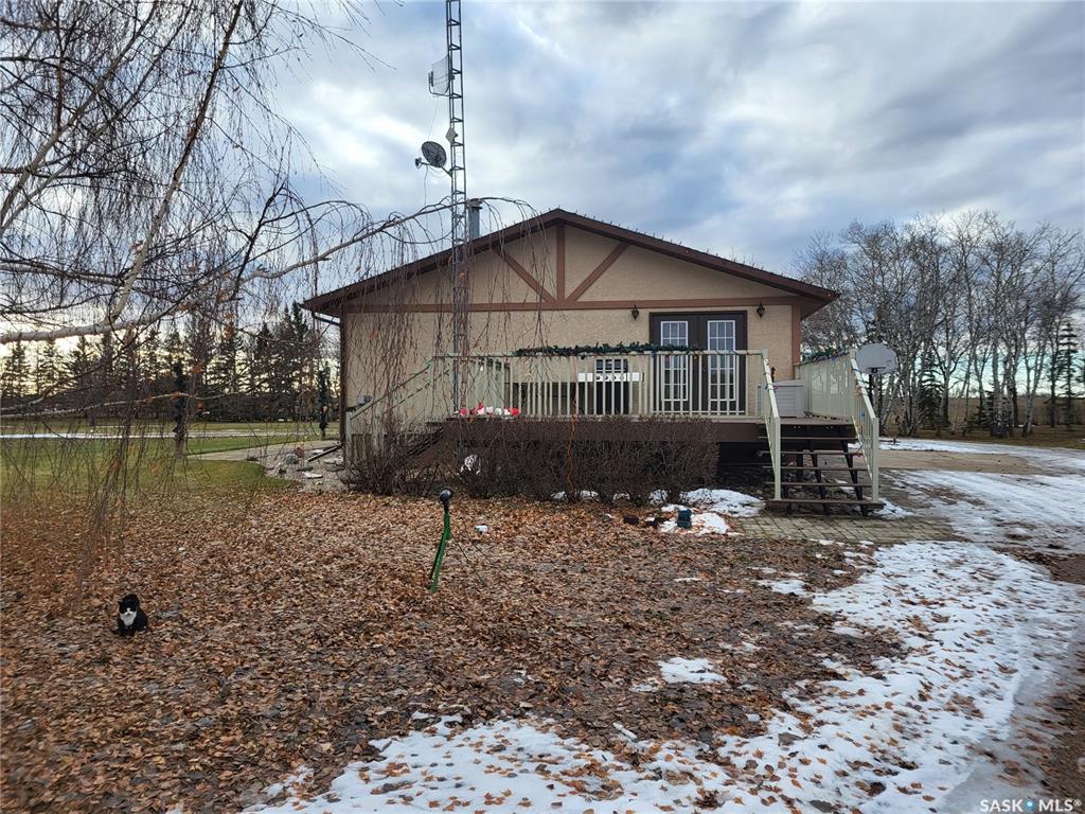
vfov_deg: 53.1
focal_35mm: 26
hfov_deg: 67.3
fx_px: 815
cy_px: 407
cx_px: 542
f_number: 1.8
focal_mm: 5.4
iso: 40
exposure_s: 1/801
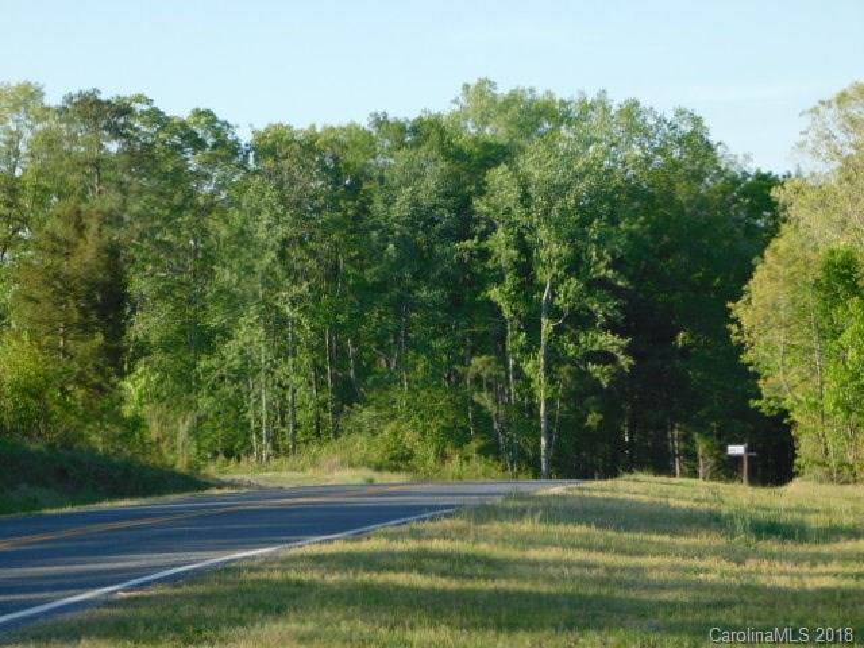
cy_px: 324
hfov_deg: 17.1
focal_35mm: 115
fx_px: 2870
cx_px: 432
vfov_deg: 12.9
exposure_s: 1/250
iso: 125
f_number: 4.8
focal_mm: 20.3
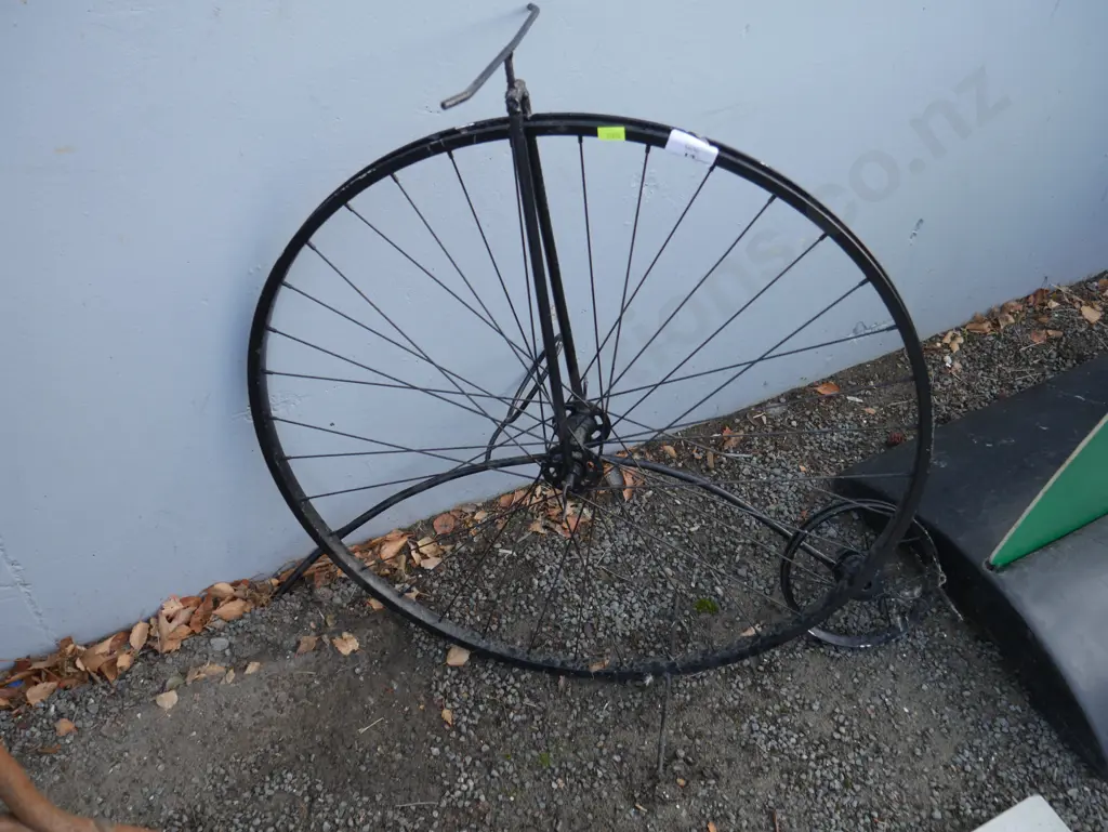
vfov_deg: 44.2
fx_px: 1025
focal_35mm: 32
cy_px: 416
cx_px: 554
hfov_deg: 56.8
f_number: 4
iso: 200
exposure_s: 1/125
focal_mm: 16
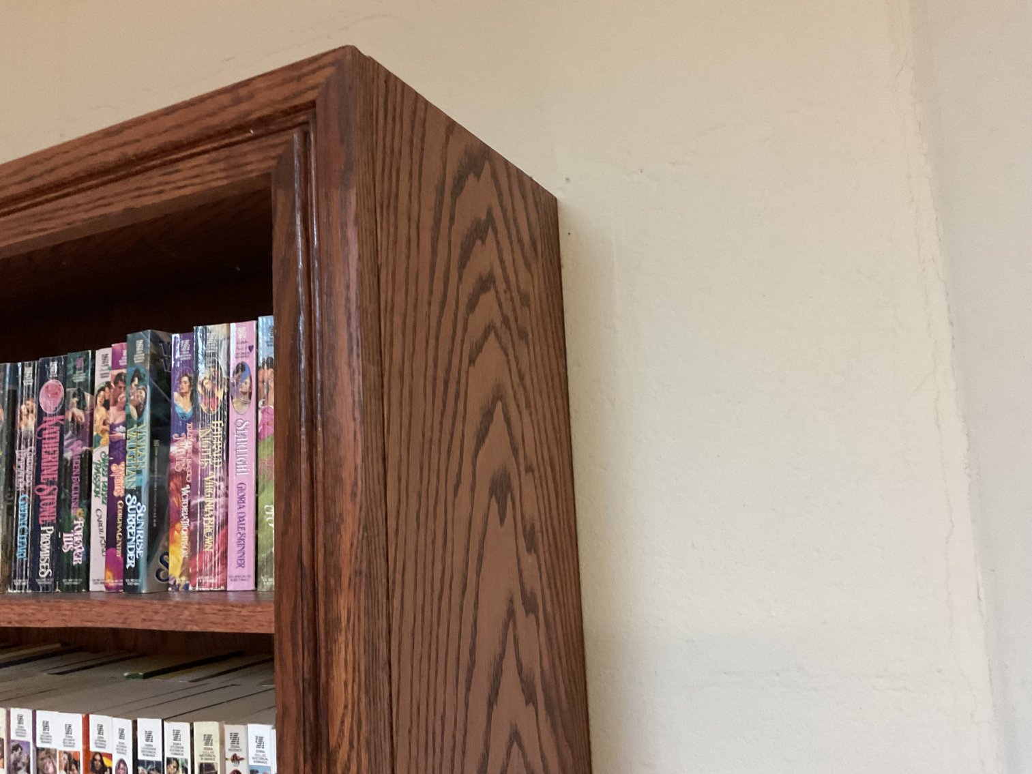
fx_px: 865
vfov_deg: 48.2
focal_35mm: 29
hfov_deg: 61.7
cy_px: 387
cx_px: 516
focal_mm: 3
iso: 250
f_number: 1.8
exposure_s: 1/30
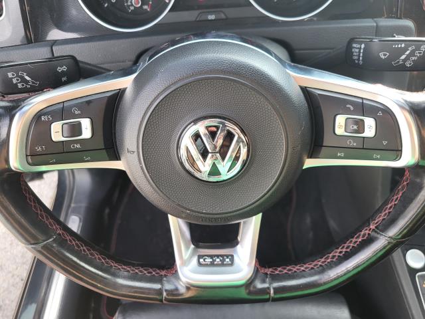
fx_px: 319
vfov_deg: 53.1
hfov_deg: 67.3
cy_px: 160
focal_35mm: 26
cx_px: 212
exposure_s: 1/120
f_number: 1.8
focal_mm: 5.4
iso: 50
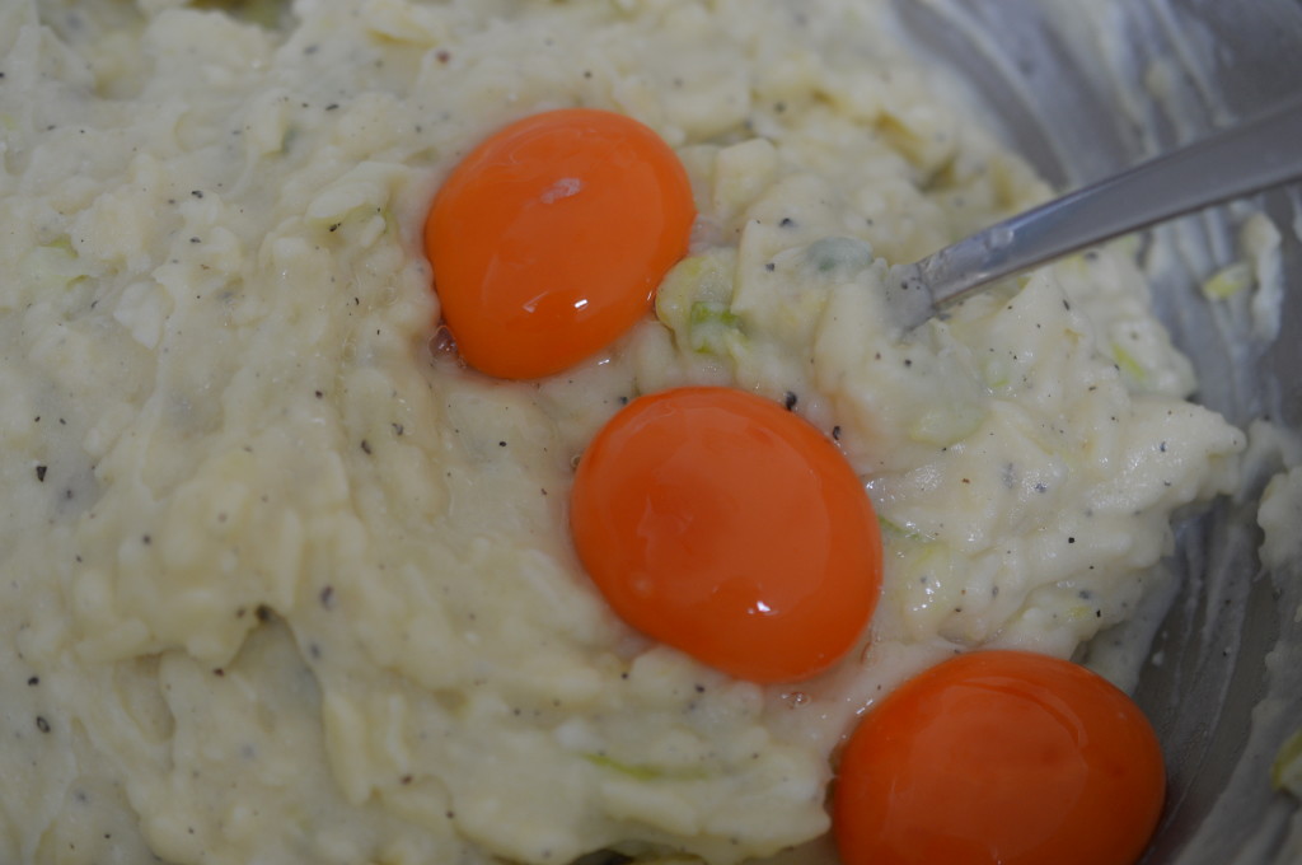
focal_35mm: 60
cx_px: 651
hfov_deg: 33.4
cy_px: 432
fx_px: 2167
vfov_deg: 22.6
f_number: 3.5
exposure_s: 1/60
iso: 400
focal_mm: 40
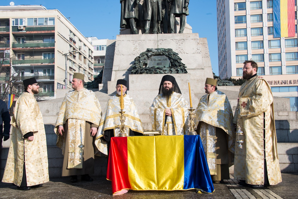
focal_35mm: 44
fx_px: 364
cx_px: 149
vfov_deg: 30.5
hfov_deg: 44.5
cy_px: 100
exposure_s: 1/125
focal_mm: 44
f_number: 10
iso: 100
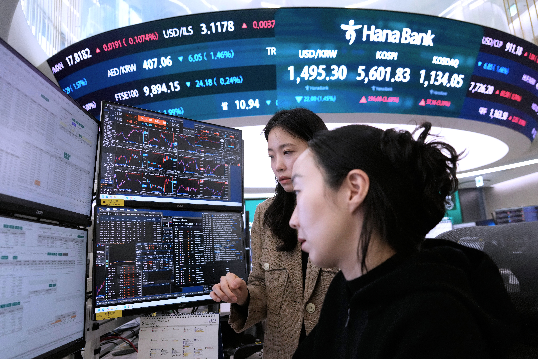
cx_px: 269
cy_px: 180
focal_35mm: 26
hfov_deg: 69.4
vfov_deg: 49.6
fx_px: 389
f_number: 4
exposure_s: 1/250
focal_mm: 26
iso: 4000
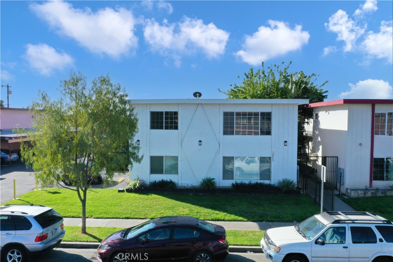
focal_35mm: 28
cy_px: 131
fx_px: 306
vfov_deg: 46.4
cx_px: 196
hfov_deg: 65.5
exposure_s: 1/160
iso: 100
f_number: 10
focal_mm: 10.26
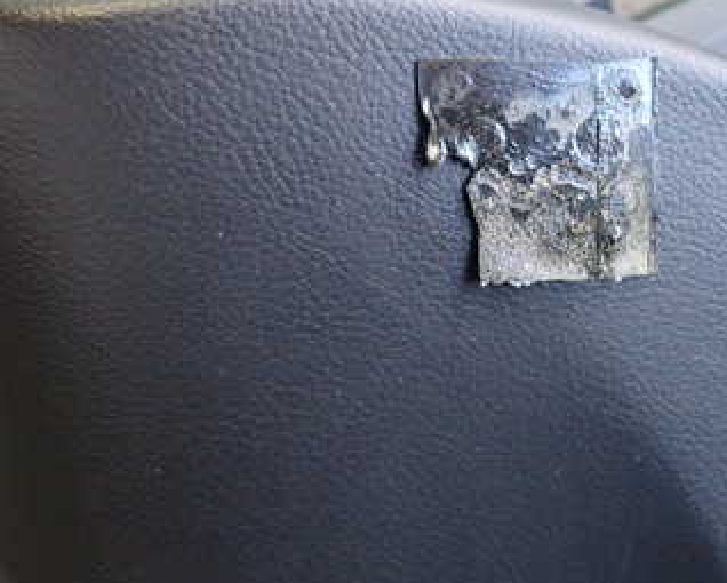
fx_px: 991
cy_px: 162
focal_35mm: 46
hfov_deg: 38.3
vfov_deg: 32.3
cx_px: 613
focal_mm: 4.5
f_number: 2
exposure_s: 1/160
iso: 1000
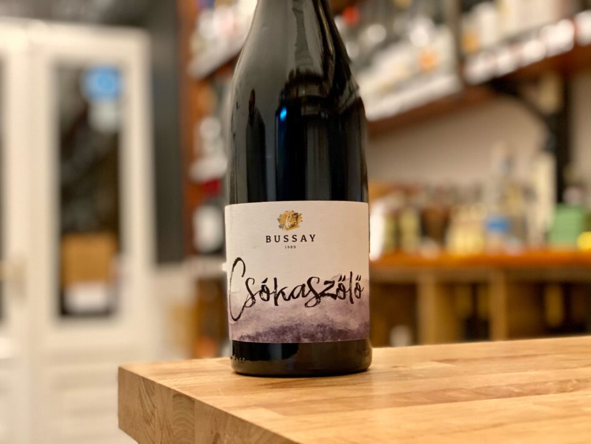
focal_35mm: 52
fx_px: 888
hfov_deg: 36.8
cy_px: 222
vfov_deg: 28.0
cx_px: 296
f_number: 2
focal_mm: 6
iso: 400
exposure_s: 1/33
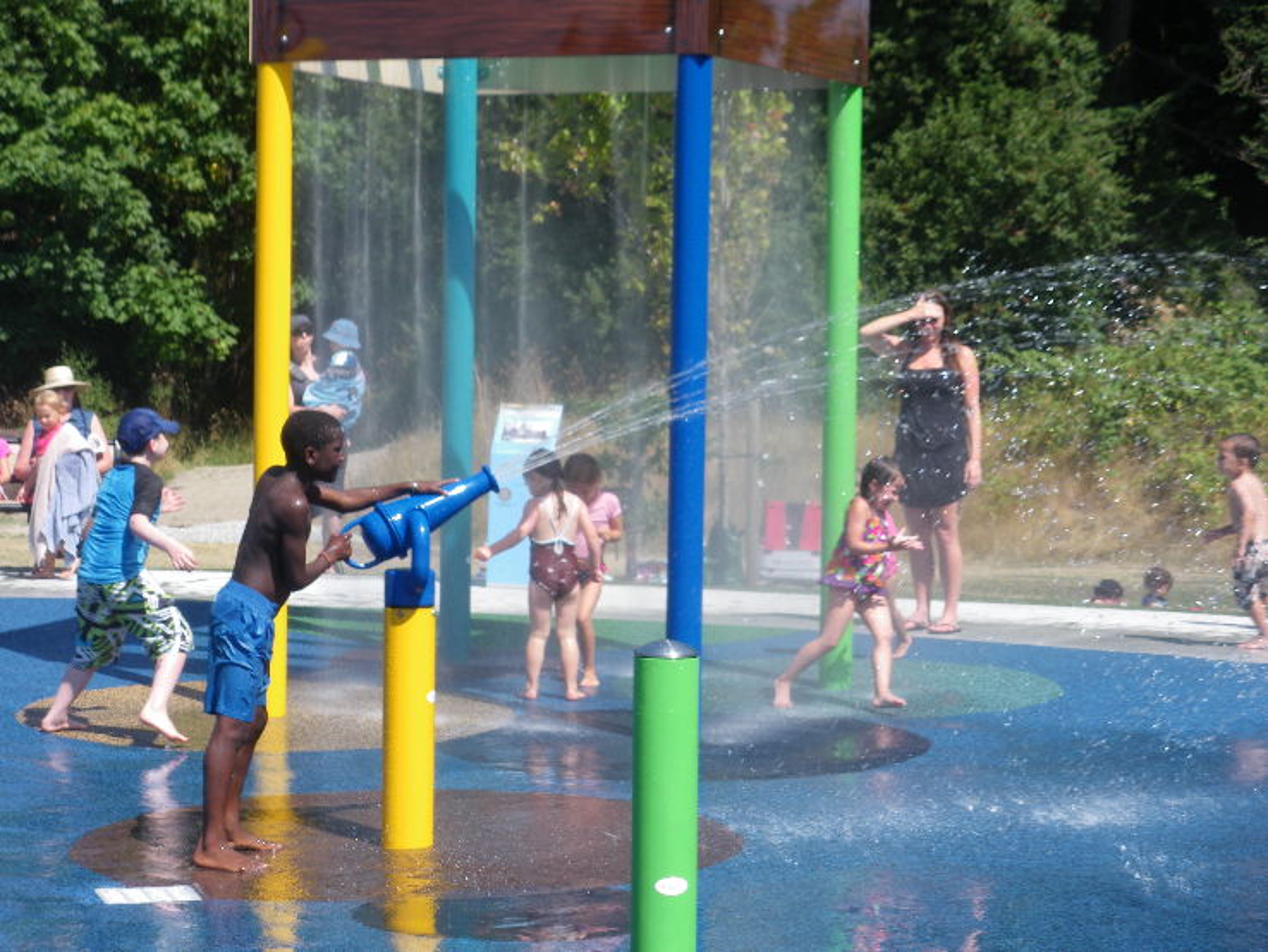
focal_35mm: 98
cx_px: 634
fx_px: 3591
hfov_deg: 20.0
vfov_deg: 15.1
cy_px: 476
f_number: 5
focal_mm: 17.4
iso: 64
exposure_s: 1/250
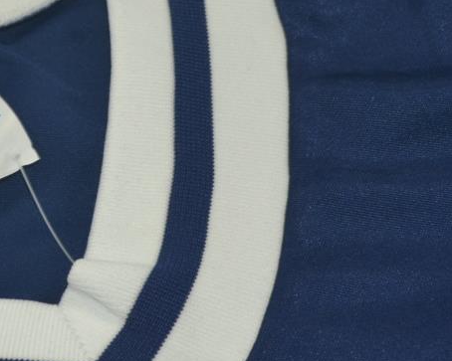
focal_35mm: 134
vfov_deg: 11.5
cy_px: 150
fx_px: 1792
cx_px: -69
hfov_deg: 14.0
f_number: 8
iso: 200
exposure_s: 1/60
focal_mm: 40
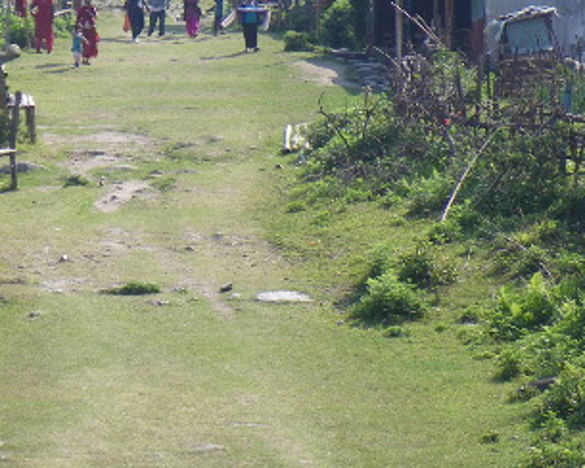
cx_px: -18
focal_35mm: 169
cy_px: 77
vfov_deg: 9.1
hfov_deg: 11.3
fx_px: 2926
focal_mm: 11.1
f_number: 4.6
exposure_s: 1/160
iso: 50
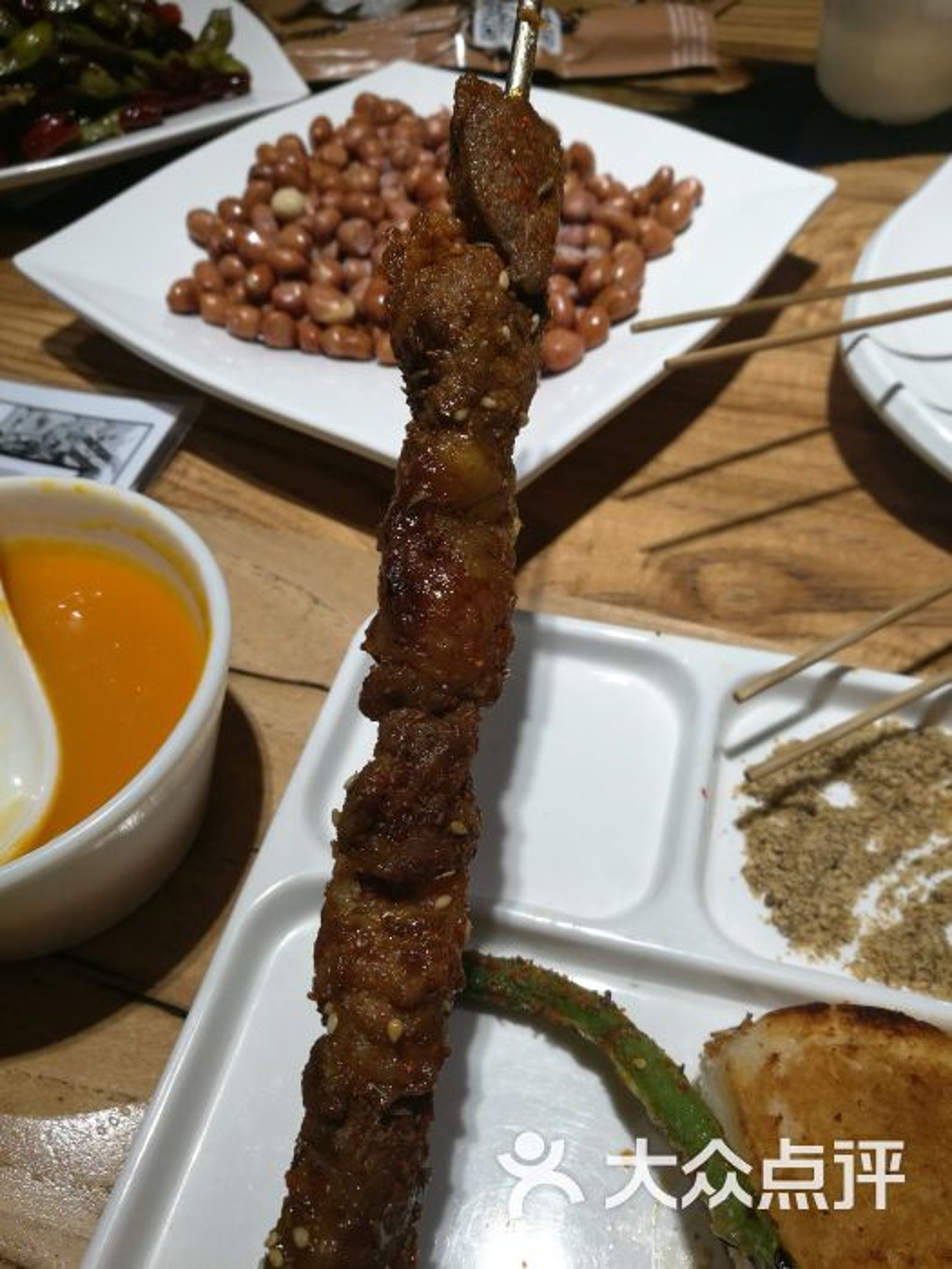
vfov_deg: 65.3
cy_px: 634
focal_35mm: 27
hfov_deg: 51.4
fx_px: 990
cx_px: 476
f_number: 2.2
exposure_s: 1/50
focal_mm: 4.5
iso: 80
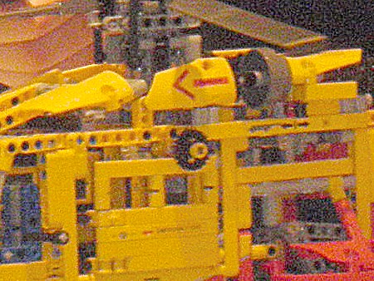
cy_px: 140
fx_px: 1405
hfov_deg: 15.2
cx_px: 187
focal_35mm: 130
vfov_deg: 11.4
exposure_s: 1/125
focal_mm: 23.5
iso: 250
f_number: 6.5
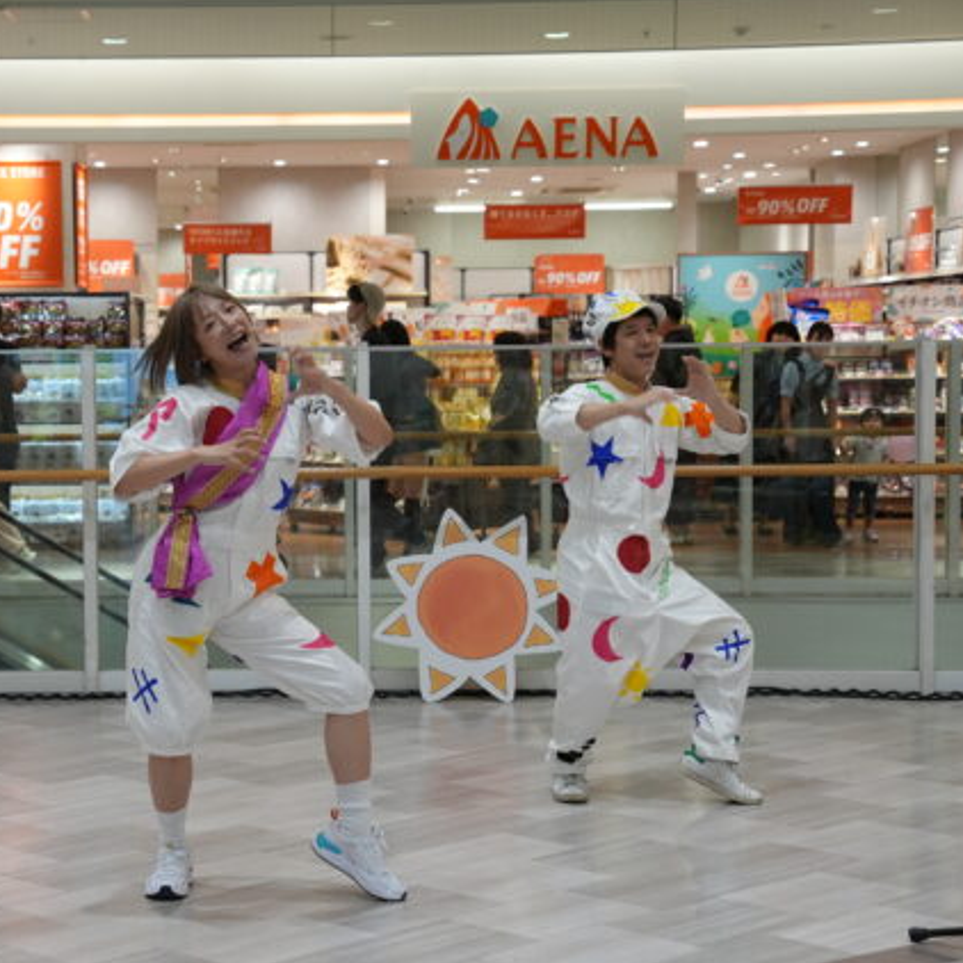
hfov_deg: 22.6
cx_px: 276
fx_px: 2392
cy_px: 480
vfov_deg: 22.8
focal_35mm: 76
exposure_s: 1/160
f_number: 4
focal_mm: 59
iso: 800
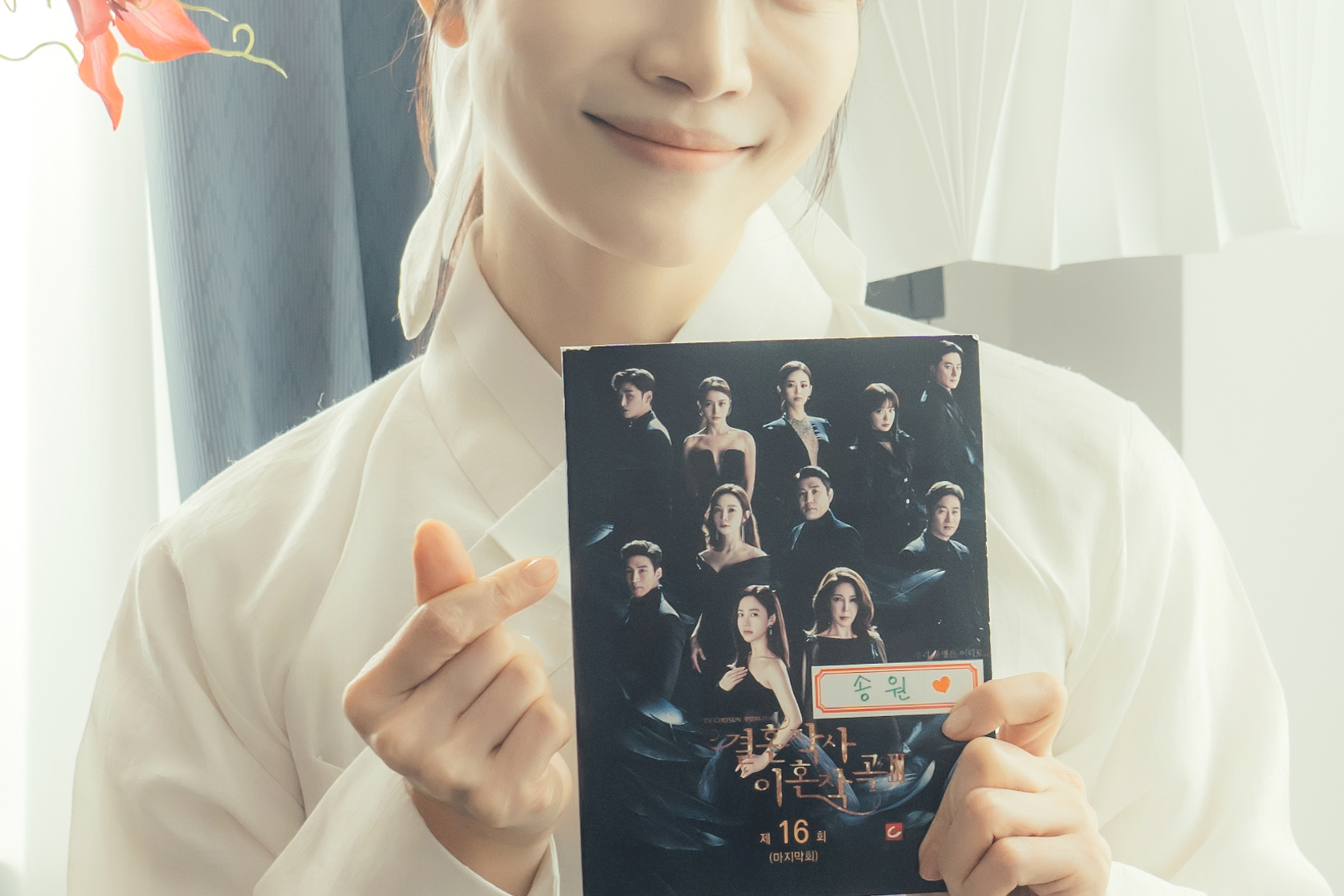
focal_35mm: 86
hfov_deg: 23.4
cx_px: 994
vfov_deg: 15.9
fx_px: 3210
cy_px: 501
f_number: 4
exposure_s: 1/125
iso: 500
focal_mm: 24
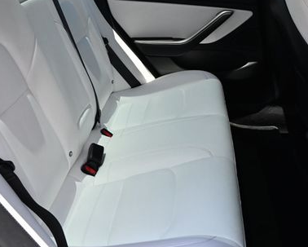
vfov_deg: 32.3
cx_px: 112
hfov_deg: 39.7
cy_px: 88
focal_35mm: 46
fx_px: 423
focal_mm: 19.5
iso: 200
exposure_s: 1/250
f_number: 4.5
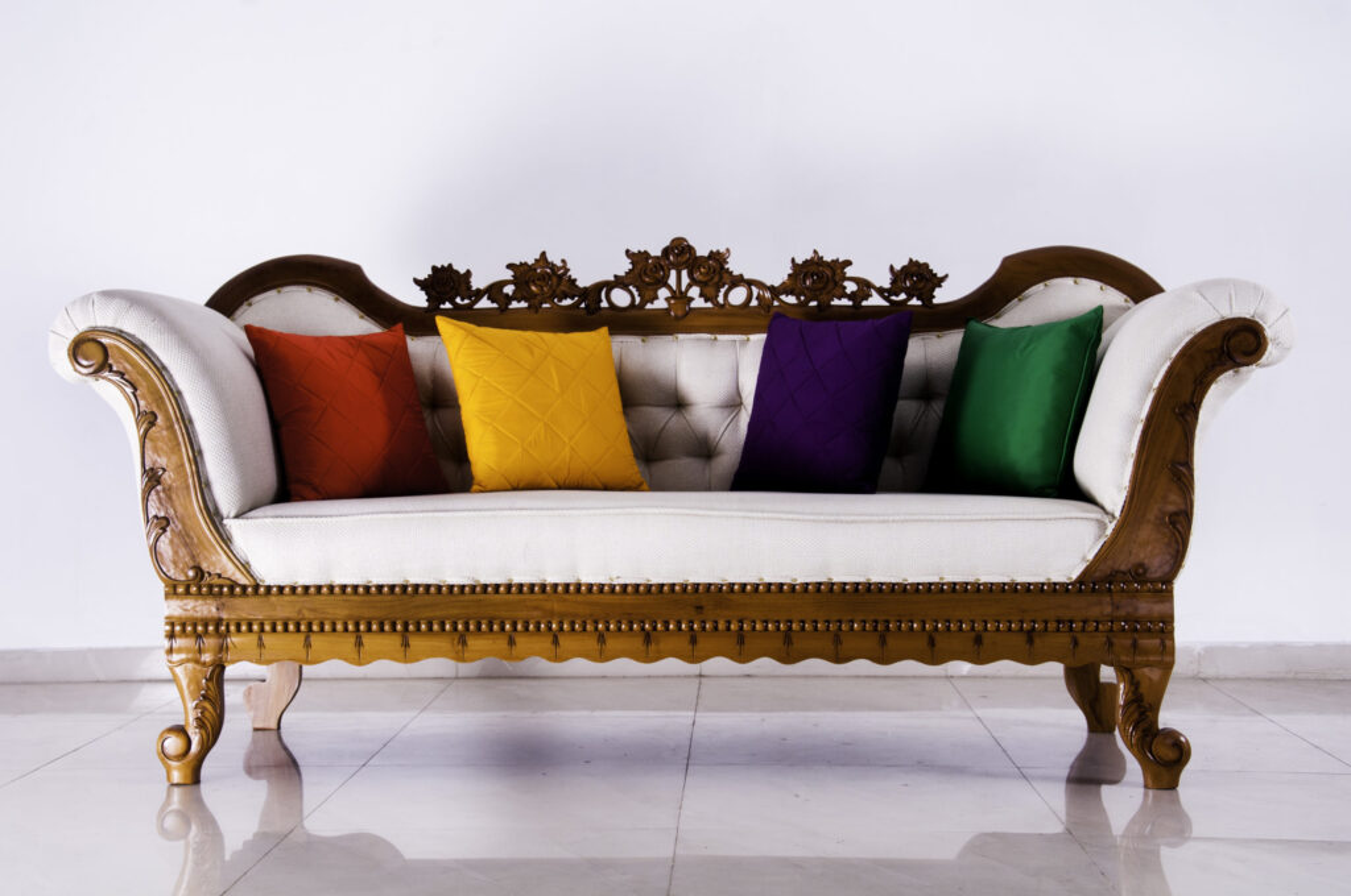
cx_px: 676
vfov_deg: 22.6
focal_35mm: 60
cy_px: 448
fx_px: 2249
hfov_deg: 33.4
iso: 160
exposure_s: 1/3
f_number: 8
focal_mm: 40
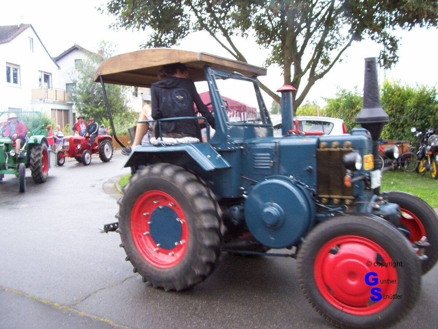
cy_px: 164
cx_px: 219
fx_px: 430
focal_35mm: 34
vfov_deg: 41.8
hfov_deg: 54.0
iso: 80
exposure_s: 1/55.4
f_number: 2.7
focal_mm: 5.6
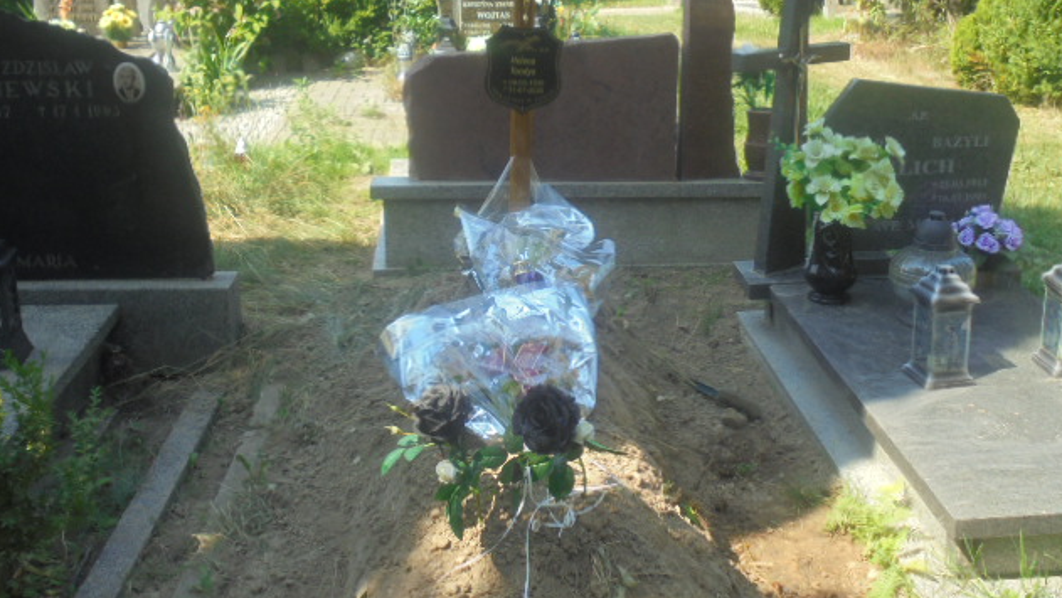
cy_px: 238
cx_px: 530
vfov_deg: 28.3
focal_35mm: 42
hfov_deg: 48.4
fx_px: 1183
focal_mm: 6.9
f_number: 4.2
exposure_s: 1/250
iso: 100
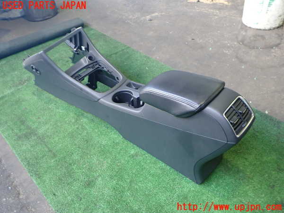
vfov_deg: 46.8
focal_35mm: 30
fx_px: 246
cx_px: 142
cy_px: 106
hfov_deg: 60.0
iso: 400
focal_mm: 5.4
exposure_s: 1/30
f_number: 2.3
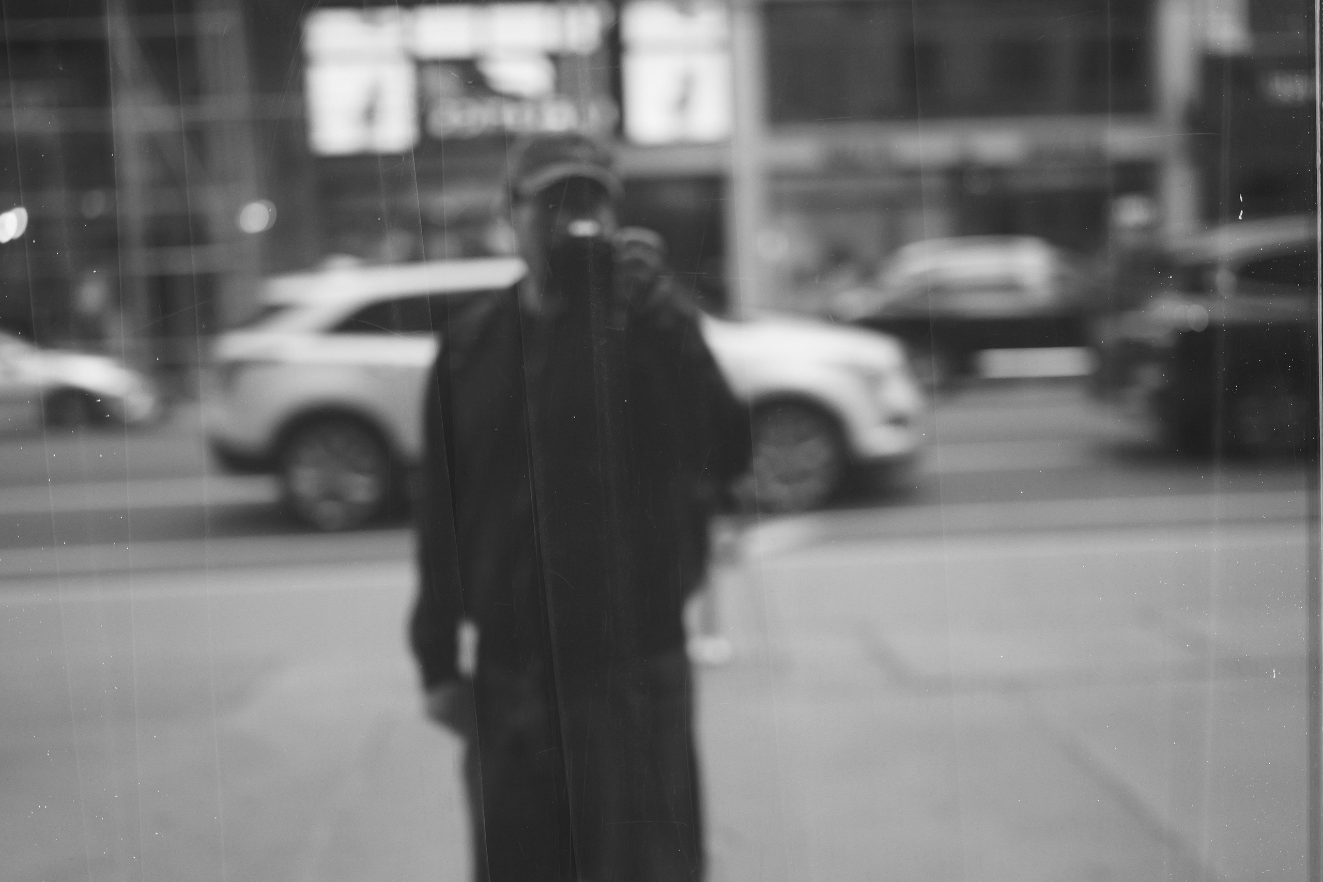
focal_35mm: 50
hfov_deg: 39.6
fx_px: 1837
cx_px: 662
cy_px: 441
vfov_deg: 27.0
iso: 2500
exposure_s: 1/1000
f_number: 1.8
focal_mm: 50
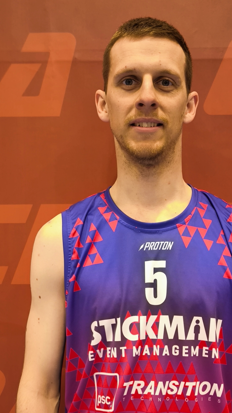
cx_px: 140
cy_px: 206
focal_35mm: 31
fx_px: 339
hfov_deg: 37.6
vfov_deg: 62.6
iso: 250
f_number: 1.9
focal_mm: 6.92
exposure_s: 1/50
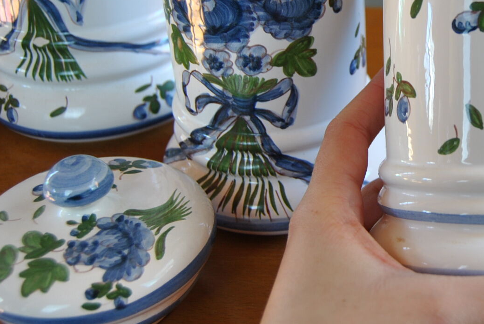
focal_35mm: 67
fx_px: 902
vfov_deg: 20.3
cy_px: 98
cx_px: 440
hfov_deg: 28.8
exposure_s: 1/30
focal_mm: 24
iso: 200
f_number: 3.8
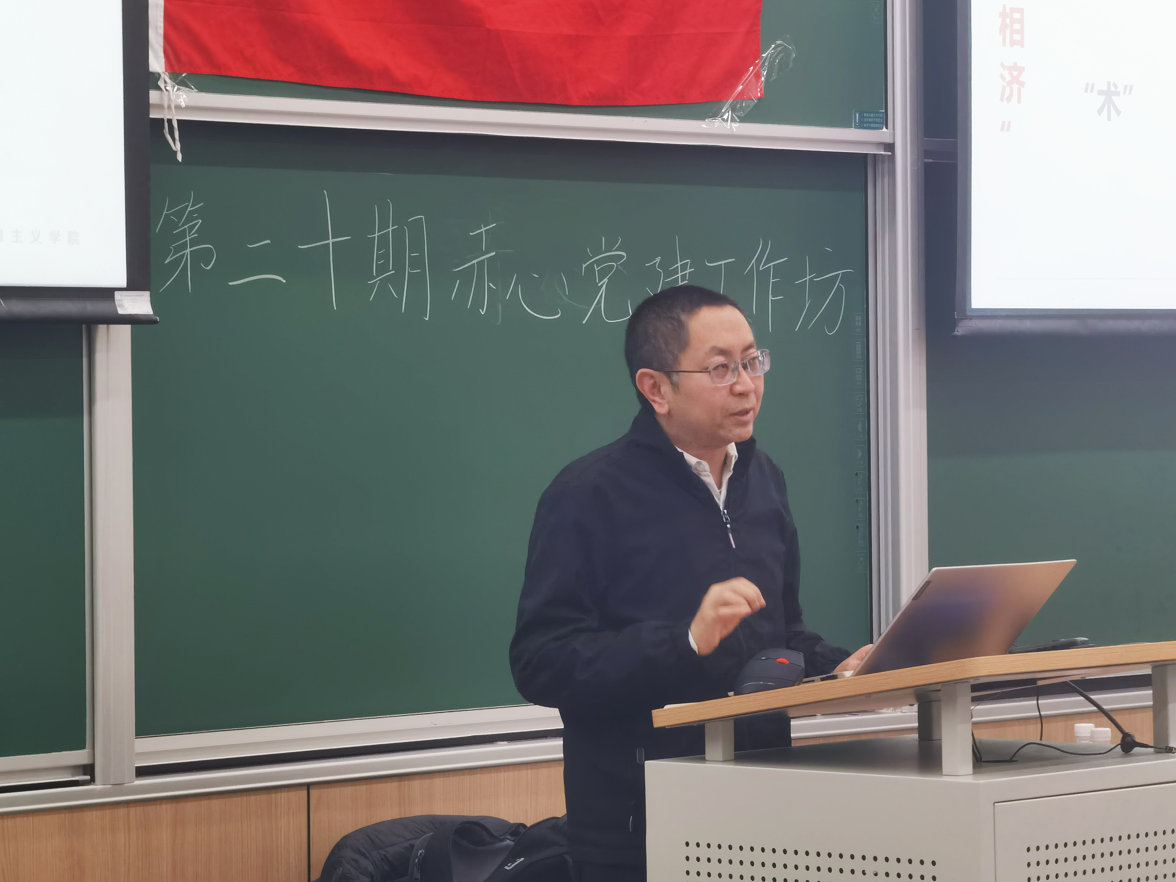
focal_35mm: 130
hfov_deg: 15.2
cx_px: 588
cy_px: 441
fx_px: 4416
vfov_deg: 11.4
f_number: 3.4
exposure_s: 1/50
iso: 200
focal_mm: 14.46
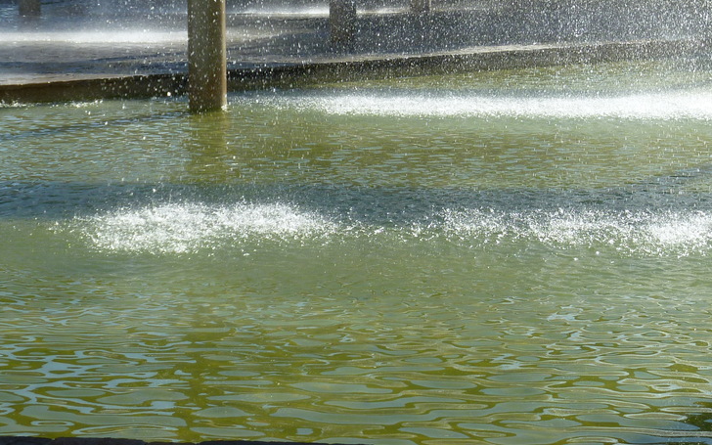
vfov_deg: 13.5
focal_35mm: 95
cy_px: -17
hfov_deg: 21.7
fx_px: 1843
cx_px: 509
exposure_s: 1/400
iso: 80
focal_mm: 9.1
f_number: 4.4
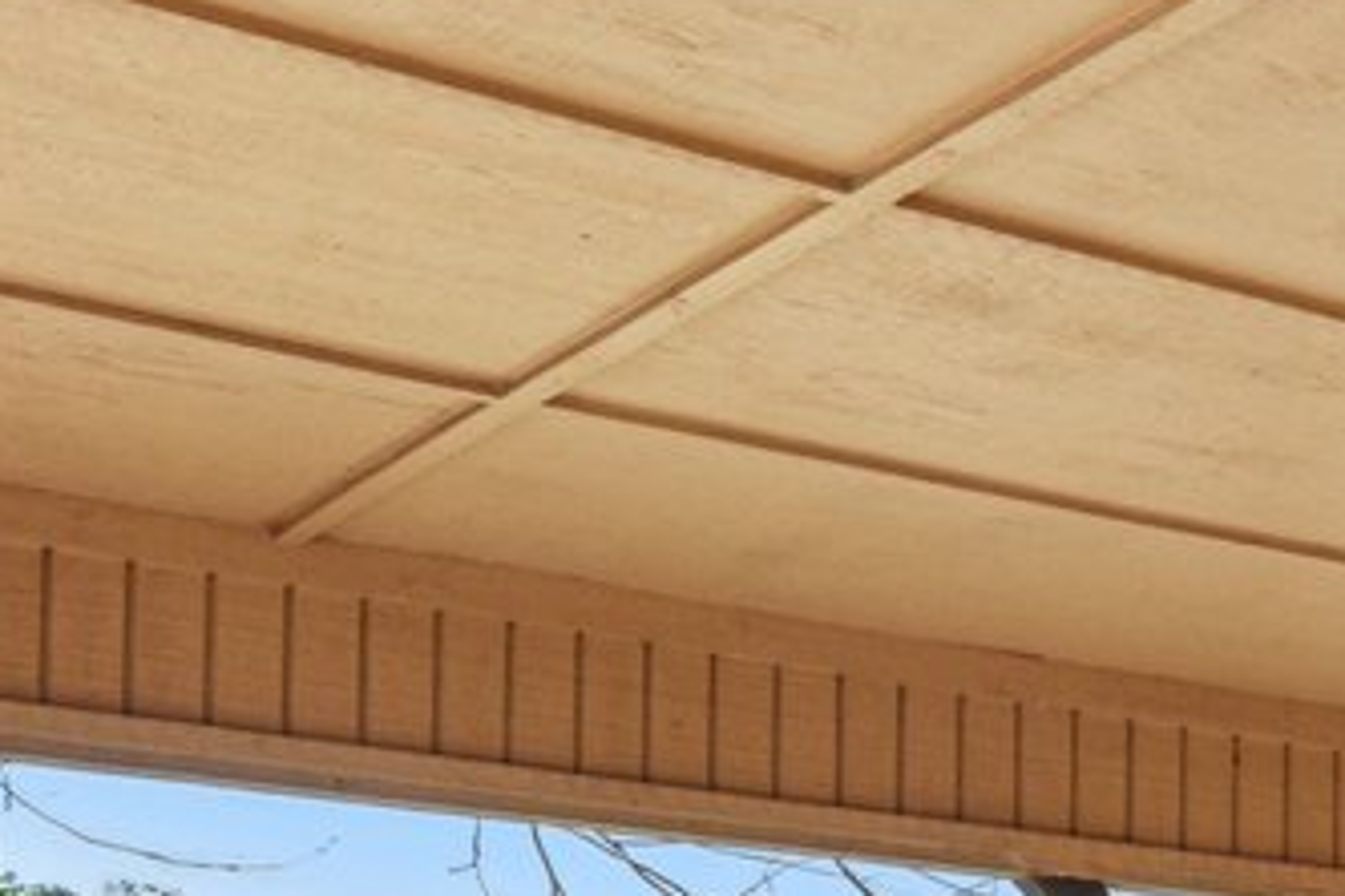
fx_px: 3213
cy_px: 1342
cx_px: 2674
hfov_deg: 17.3
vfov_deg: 14.8
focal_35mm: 86
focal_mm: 14
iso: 100
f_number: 8
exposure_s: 1/30
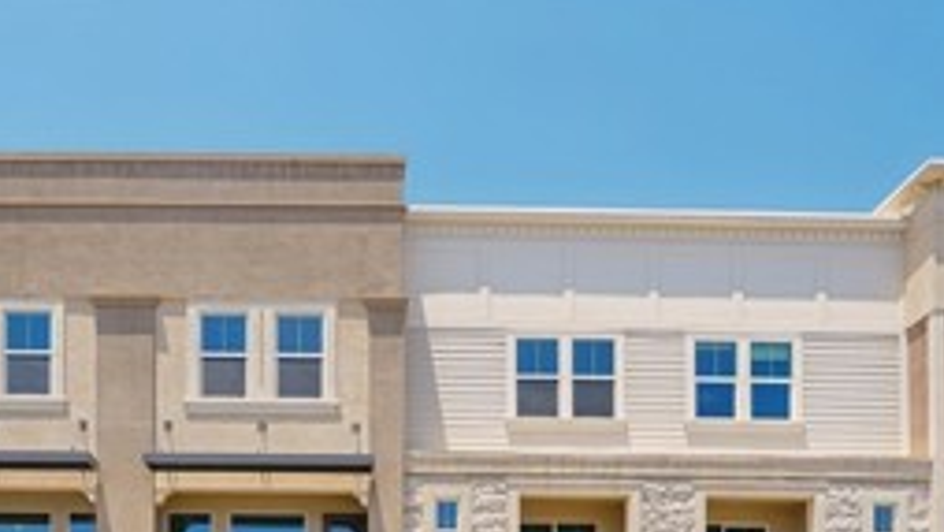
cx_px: 338
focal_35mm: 37
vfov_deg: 31.3
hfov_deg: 53.2
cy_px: 413
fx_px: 926
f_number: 6.3
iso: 100
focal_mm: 14
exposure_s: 1/125
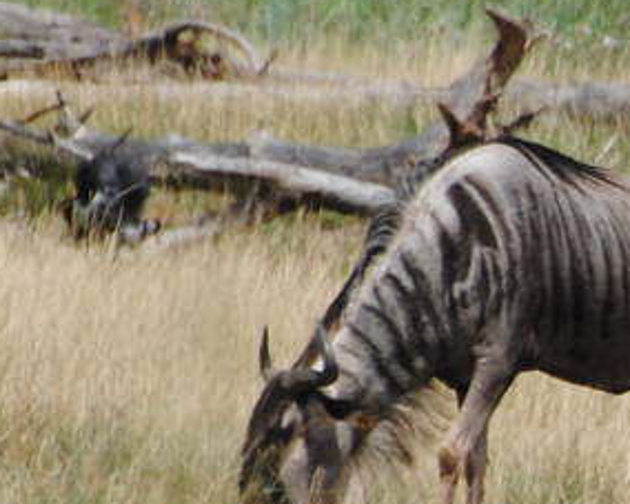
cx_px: 1373
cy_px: 501
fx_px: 44417
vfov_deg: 0.6
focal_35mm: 2383
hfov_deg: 0.8
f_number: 5.6
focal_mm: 300
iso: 200
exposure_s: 1/1000
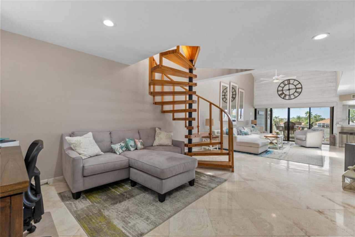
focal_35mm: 16
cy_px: 118
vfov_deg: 72.1
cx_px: 178
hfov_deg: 95.0
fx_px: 163
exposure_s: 1/80
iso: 1600
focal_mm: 16.5
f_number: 5
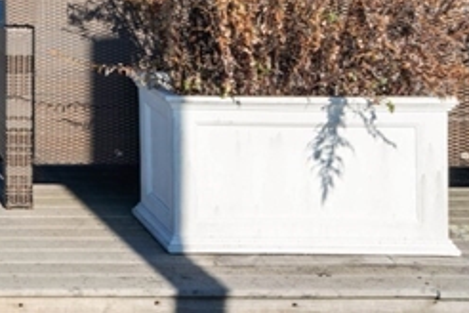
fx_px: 1628
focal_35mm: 125
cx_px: -368
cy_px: -234
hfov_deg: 14.5
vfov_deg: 10.4
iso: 80
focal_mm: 30
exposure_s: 1/160
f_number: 11
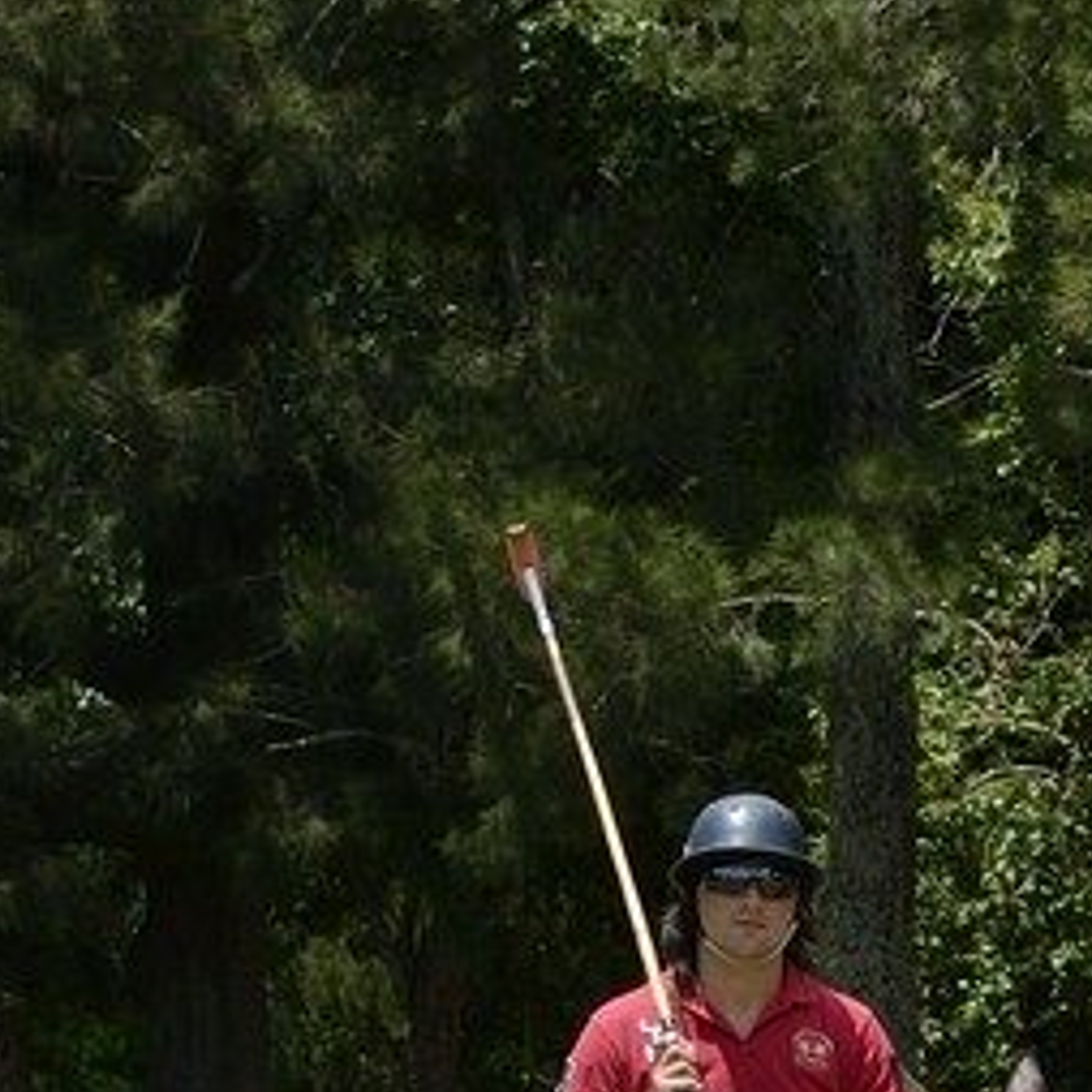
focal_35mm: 375
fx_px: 13384
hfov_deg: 4.5
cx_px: 3409
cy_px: 1225
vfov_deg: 4.7
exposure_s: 1/640
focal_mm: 70
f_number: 6.3
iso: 200
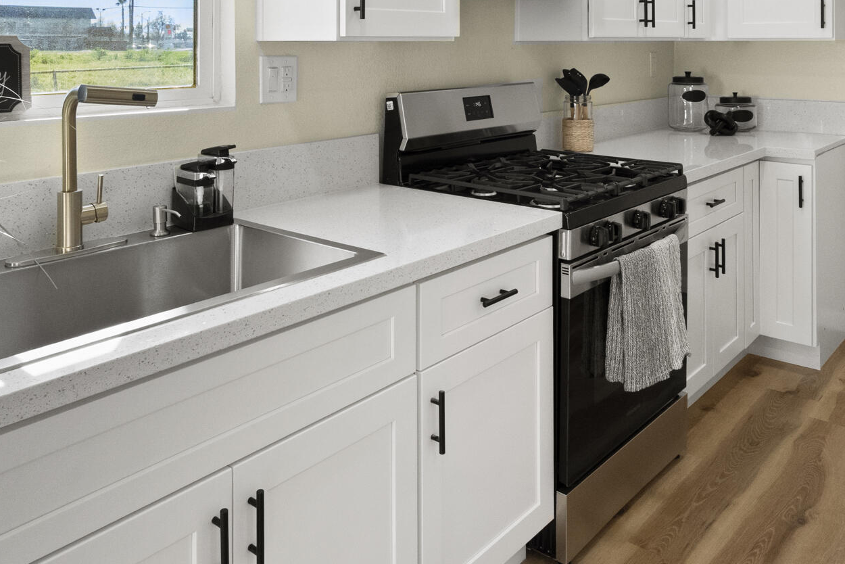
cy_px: 62
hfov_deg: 58.7
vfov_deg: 38.5
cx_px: 420
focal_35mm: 32
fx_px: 751
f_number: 11
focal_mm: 16
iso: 4000
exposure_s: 1/60
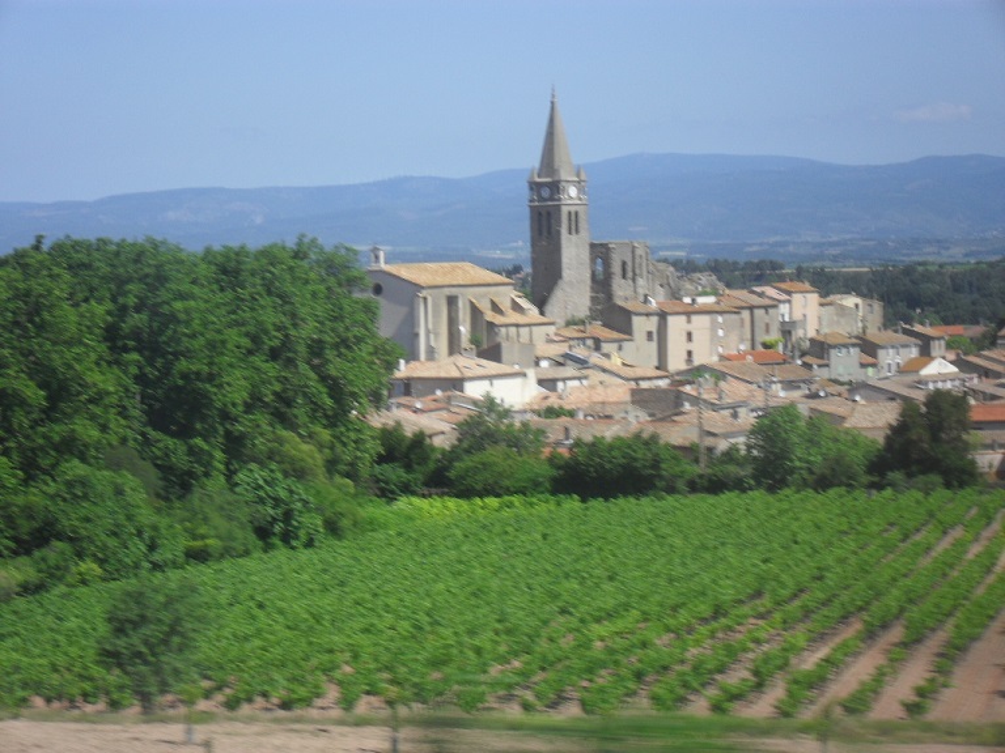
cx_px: 502
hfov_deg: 18.7
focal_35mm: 105
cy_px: 376
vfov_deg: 14.1
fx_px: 3048
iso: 100
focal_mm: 18.9
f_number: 5.8
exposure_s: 1/125
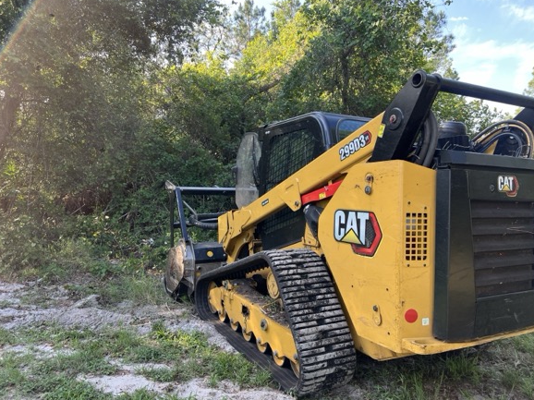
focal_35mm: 27
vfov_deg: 51.3
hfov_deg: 65.3
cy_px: 194
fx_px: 416
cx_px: 271
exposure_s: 1/307
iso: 50
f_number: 1.5
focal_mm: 5.7
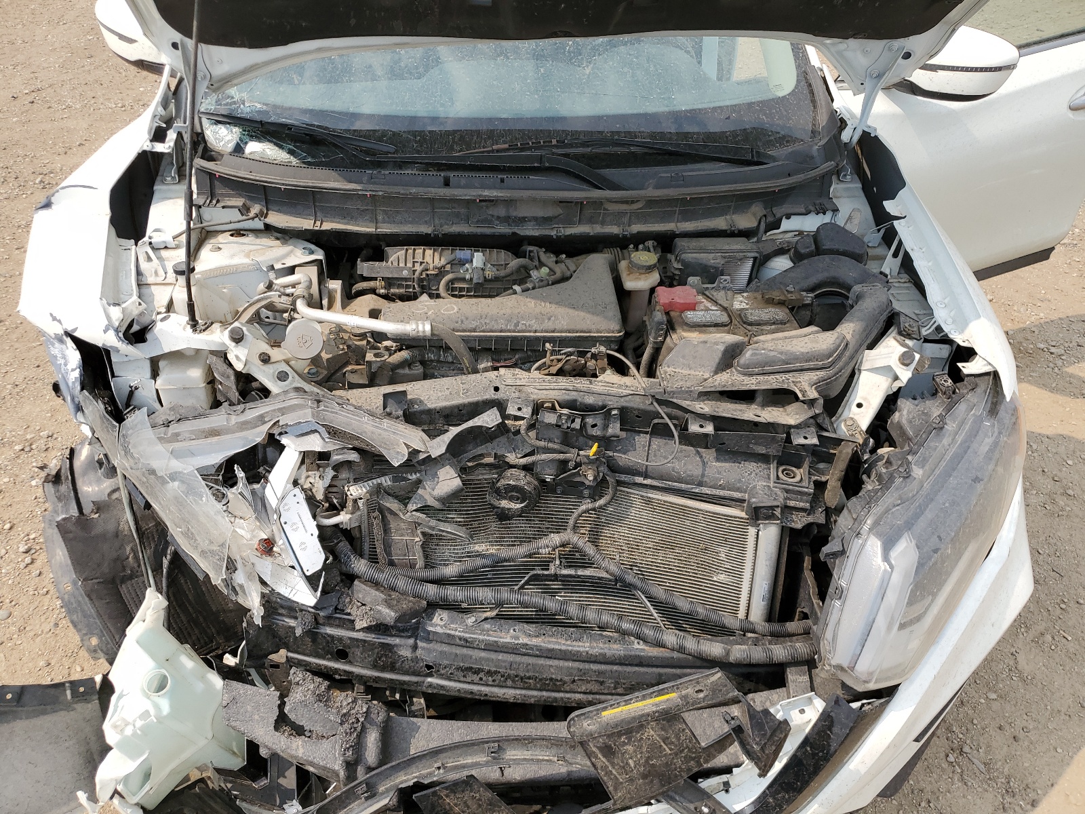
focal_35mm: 26
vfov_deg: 53.1
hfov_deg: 67.3
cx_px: 542
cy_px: 407
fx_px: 815
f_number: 1.5
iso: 50
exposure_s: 1/2500
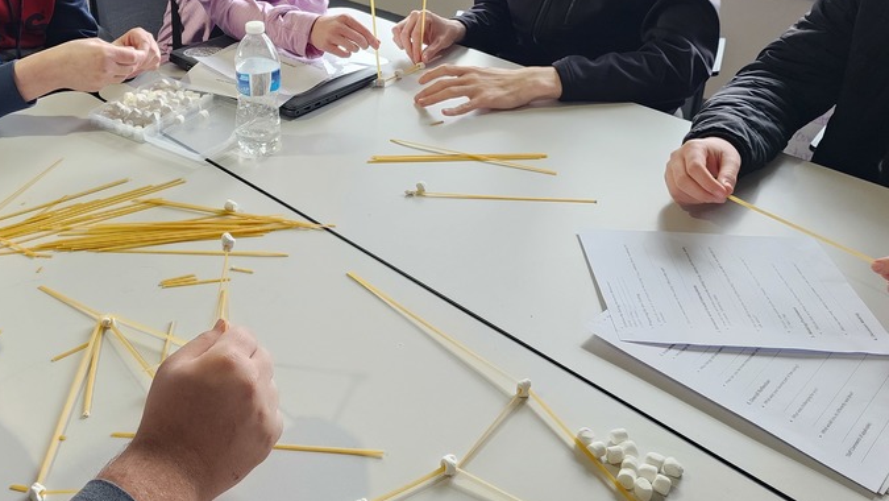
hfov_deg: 52.1
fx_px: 896
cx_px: 320
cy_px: 87
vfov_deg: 30.3
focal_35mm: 38
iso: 400
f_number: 1.8
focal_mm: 6.4
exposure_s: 1/120
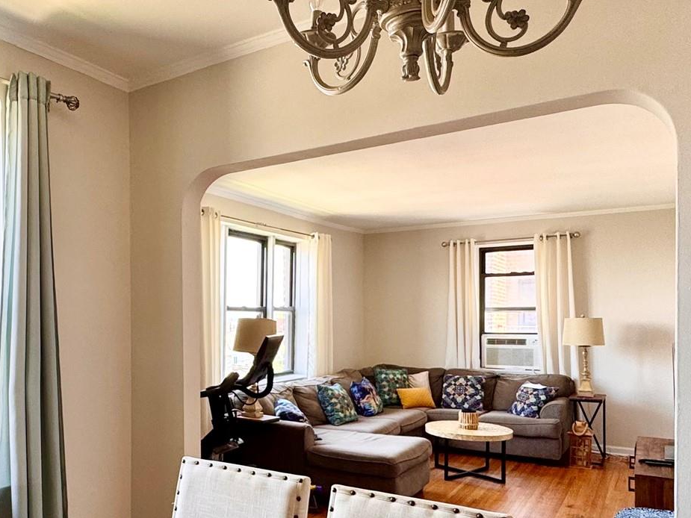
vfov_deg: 45.1
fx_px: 619
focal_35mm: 31
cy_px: 322
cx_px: 194
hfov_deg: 56.2
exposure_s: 1/99
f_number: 2.2
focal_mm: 2.22
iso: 80
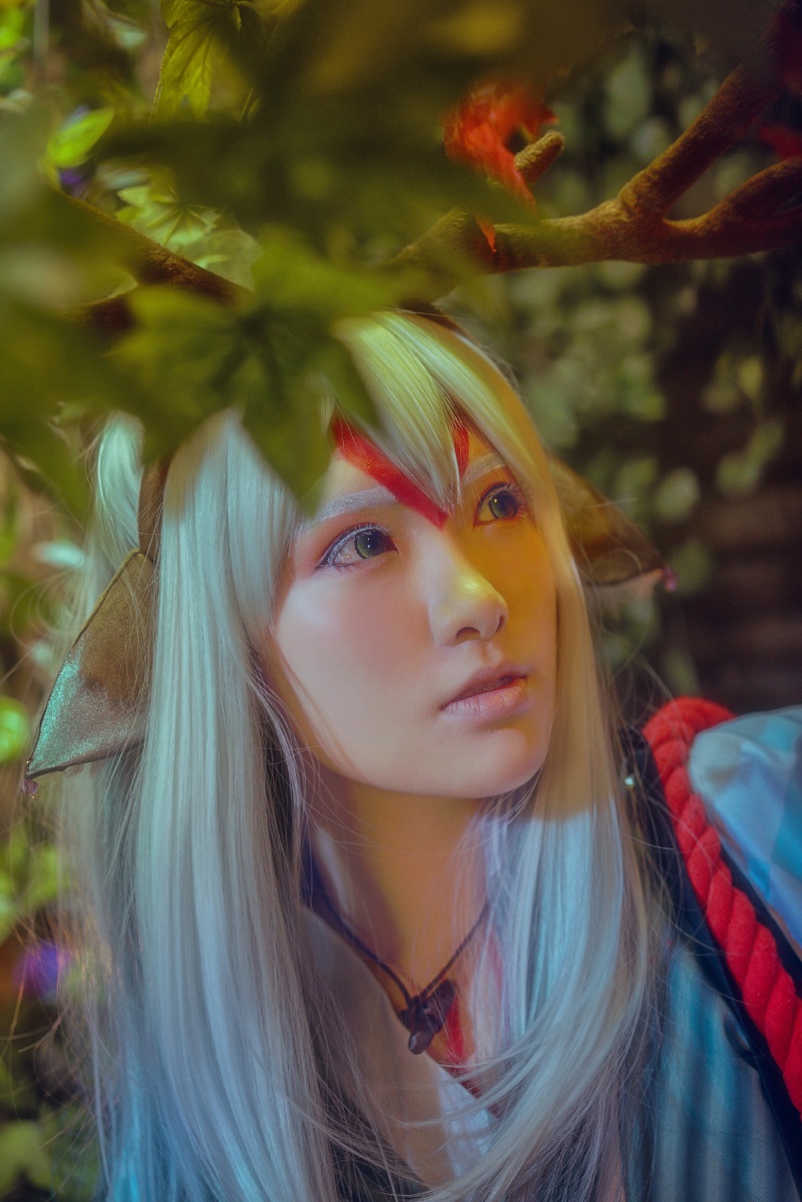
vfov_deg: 36.2
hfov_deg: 24.6
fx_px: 1838
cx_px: 401
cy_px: 601
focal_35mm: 55
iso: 400
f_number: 2.8
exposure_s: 1/15
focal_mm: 55
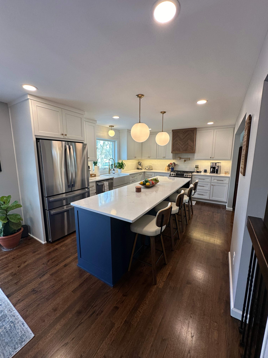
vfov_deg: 102.1
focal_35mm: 14
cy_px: 179
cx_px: 134
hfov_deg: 85.7
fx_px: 145
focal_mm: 2.22
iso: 100
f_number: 2.2
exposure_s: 1/120
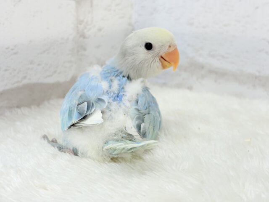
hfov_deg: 36.8
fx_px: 404
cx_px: 134
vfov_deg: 28.0
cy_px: 101
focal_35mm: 52
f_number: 1.6
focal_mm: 5.96
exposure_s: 1/100
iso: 80
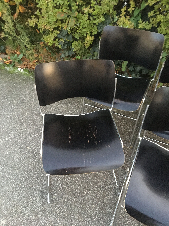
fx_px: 189
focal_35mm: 29
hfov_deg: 48.2
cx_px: 84
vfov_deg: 61.7
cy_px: 113
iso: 640
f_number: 2.2
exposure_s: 1/17
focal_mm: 4.15
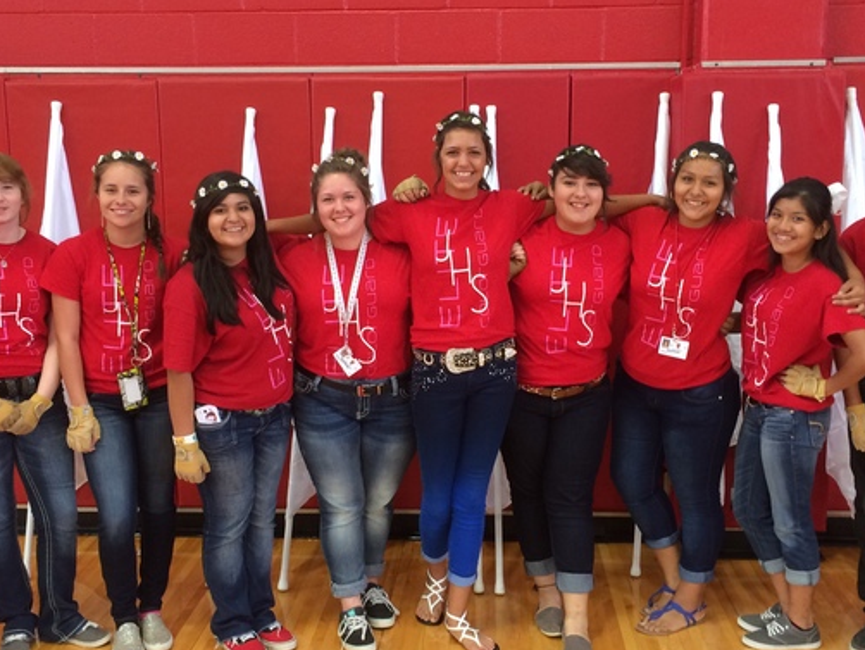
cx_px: 445
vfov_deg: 33.6
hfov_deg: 43.8
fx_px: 1075
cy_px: 334
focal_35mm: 43
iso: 100
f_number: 2.2
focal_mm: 4.12
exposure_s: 1/30
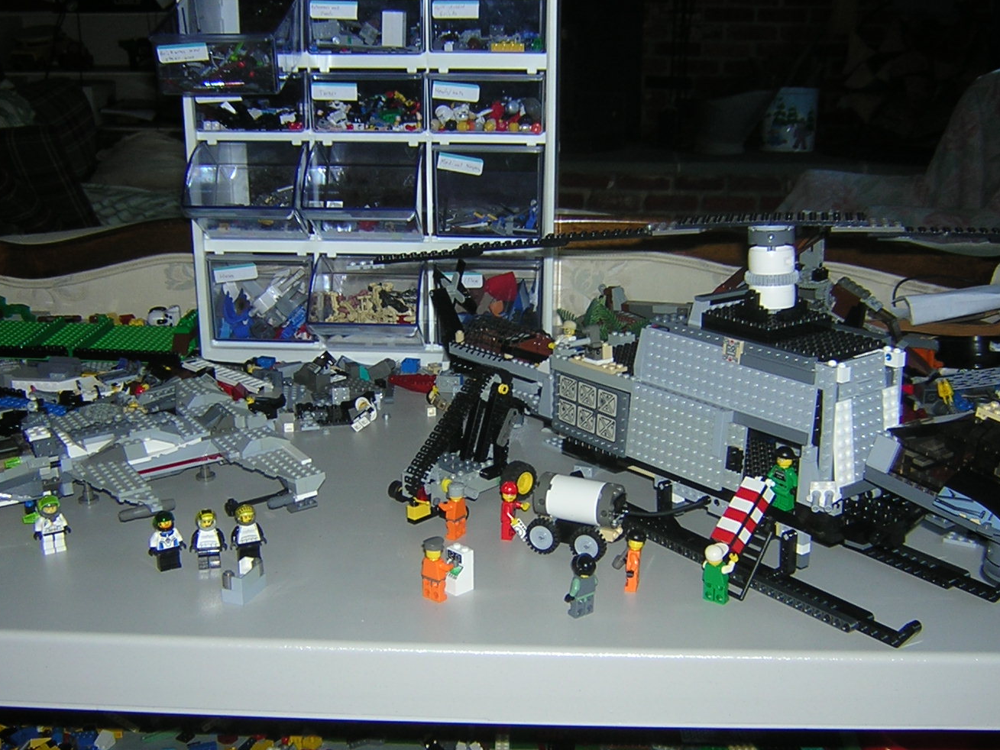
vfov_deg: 32.9
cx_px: 514
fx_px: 1271
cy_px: 371
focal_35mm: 44
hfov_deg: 42.9
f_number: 2.6
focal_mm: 4.7
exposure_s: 1/60.1
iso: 100
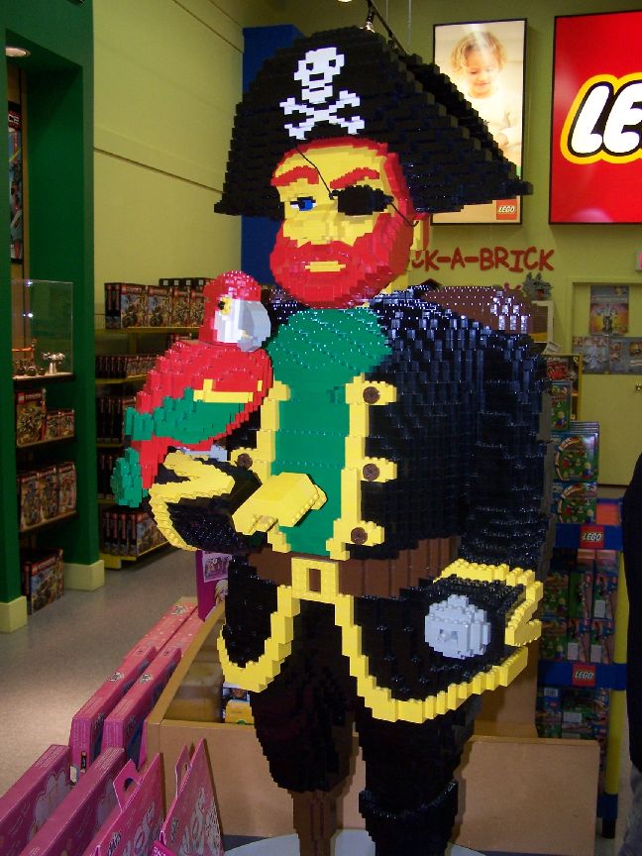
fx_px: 940
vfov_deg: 49.0
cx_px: 321
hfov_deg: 37.7
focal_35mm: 38
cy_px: 428
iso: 140
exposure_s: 1/60
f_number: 2.8
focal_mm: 6.3
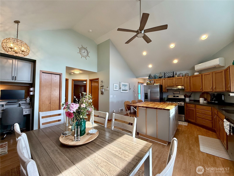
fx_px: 95
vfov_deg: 85.7
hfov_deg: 102.1
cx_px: 117
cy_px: 88
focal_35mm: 14
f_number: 2.2
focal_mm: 2.22
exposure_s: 1/120
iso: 200
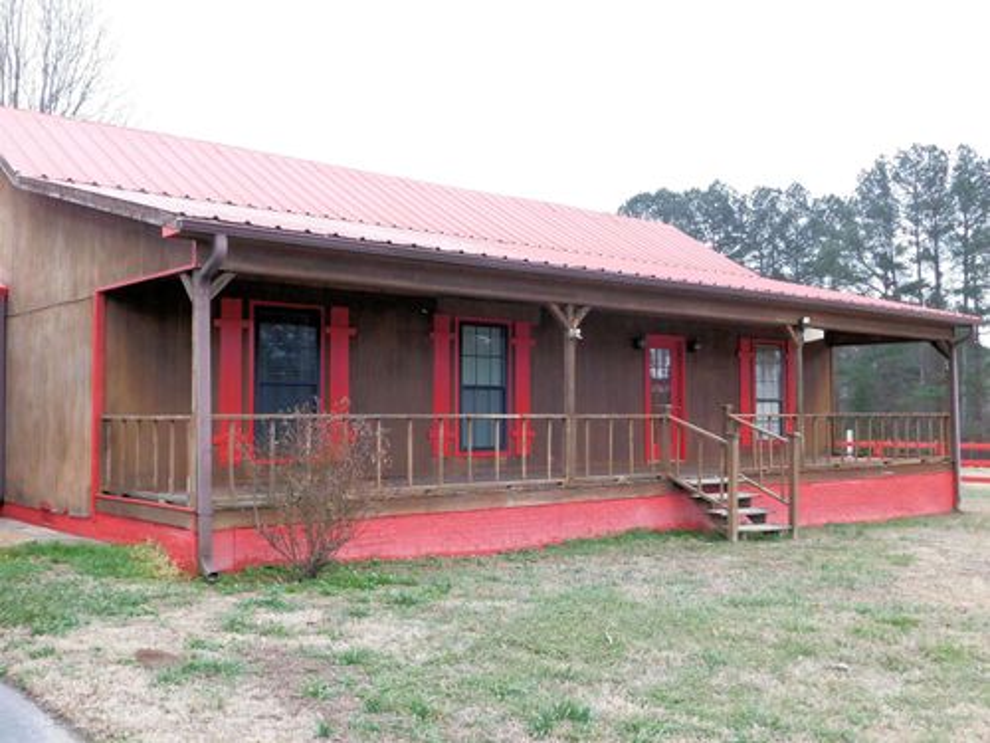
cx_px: 495
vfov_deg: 39.7
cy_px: 372
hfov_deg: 51.4
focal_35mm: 36
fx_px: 1030
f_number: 3.5
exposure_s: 1/20
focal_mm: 6.3
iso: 400
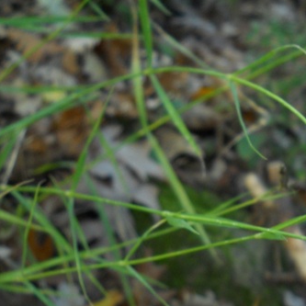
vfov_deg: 19.7
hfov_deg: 19.2
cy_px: 246
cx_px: 328
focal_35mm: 87
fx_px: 870
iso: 160
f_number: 3.1
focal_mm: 6.72
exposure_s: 1/30
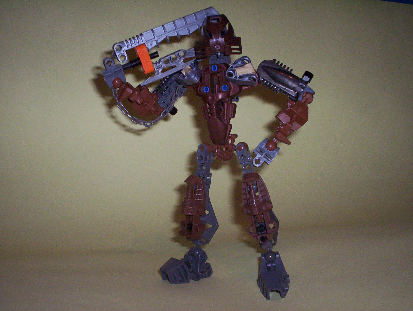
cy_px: 156
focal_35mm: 38
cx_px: 206
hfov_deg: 48.9
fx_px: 454
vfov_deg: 37.9
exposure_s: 1/60
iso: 140
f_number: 4.5
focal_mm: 4.99
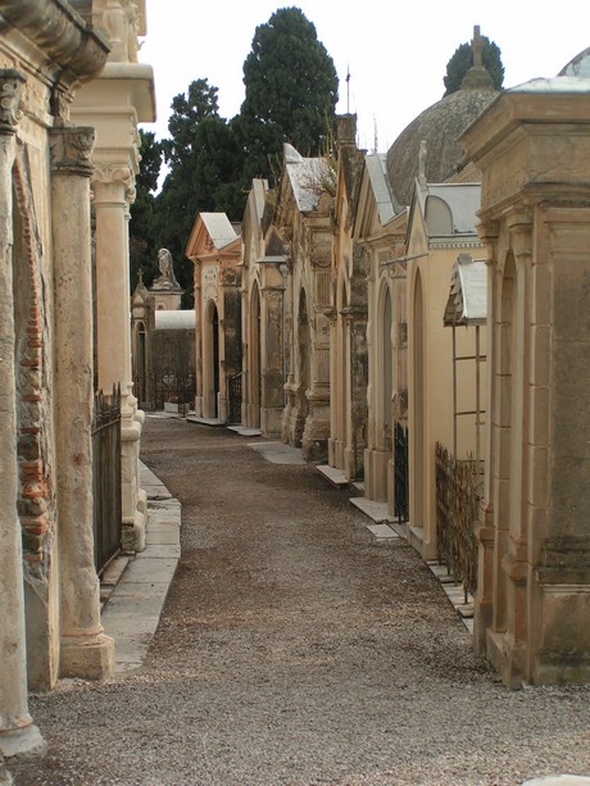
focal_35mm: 72
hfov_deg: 20.4
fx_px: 1636
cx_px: 295
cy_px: 393
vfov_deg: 27.0
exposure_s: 1/200
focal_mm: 11
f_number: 5
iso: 50
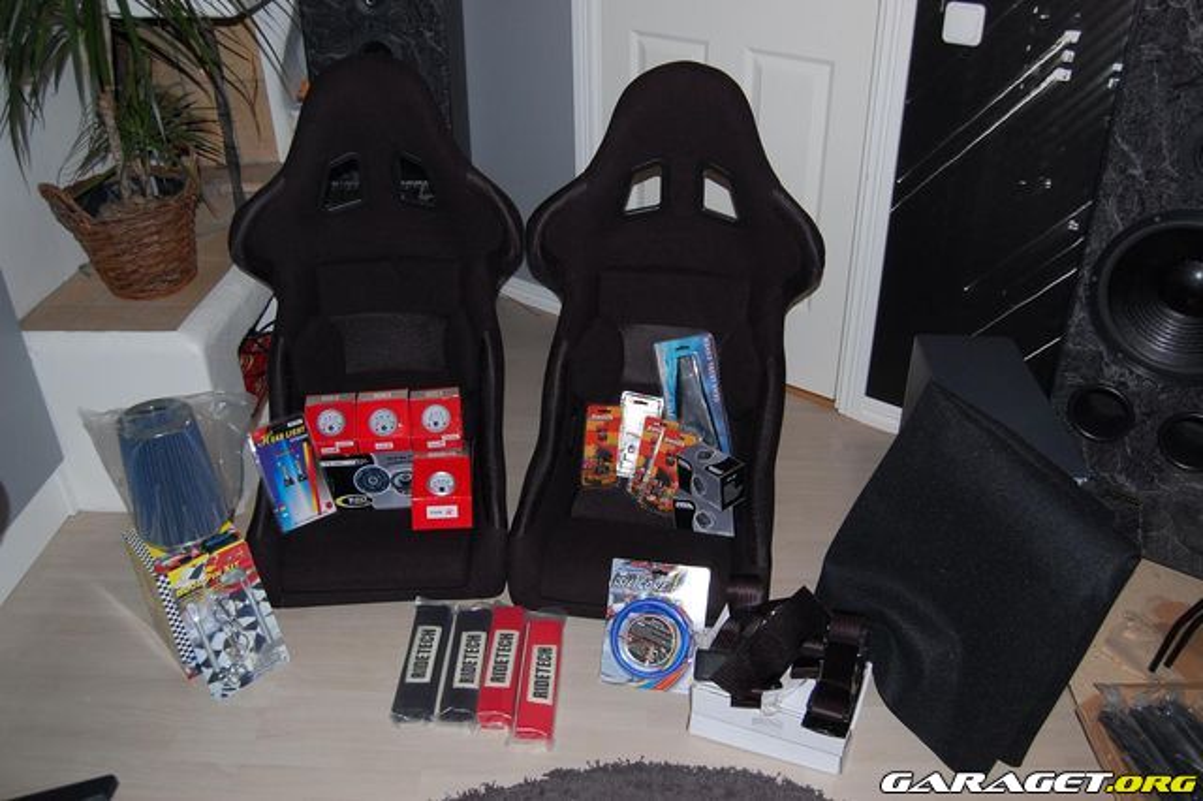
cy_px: 400
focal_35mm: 30
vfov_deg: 43.6
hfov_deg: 62.0
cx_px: 602
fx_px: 1002
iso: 400
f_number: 3.8
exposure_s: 1/60
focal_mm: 20
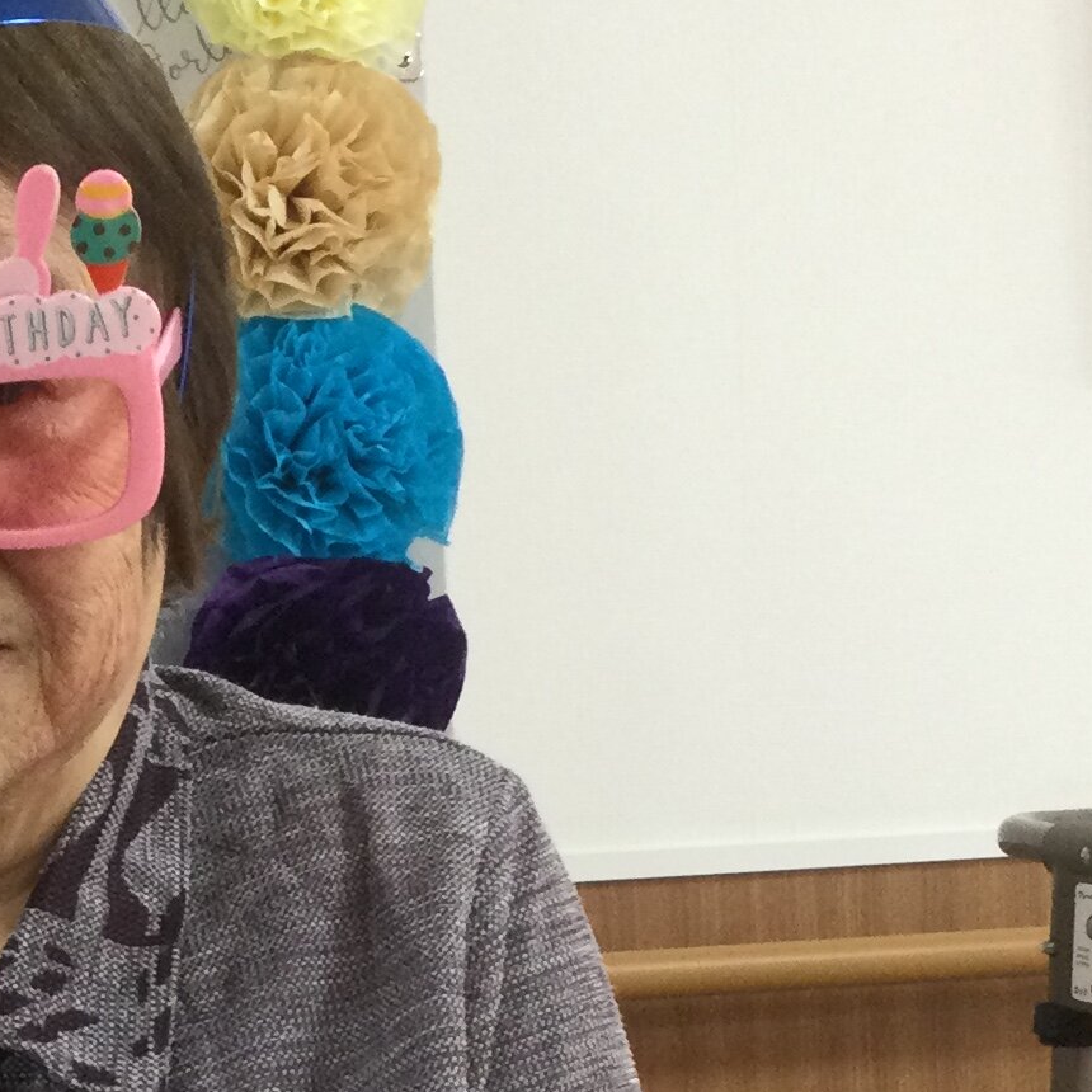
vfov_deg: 16.3
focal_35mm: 104
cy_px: 1158
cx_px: -52
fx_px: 3712
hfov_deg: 16.3
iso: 64
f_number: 2.4
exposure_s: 1/30
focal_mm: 3.3
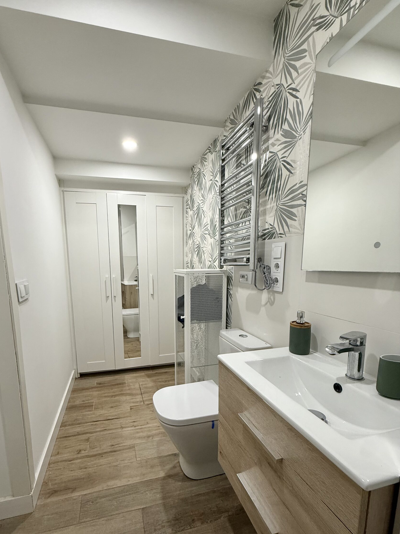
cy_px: 302
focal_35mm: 16
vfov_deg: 94.0
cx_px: 173
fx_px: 247
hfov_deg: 77.7
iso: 200
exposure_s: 1/50
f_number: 2.2
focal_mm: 2.22
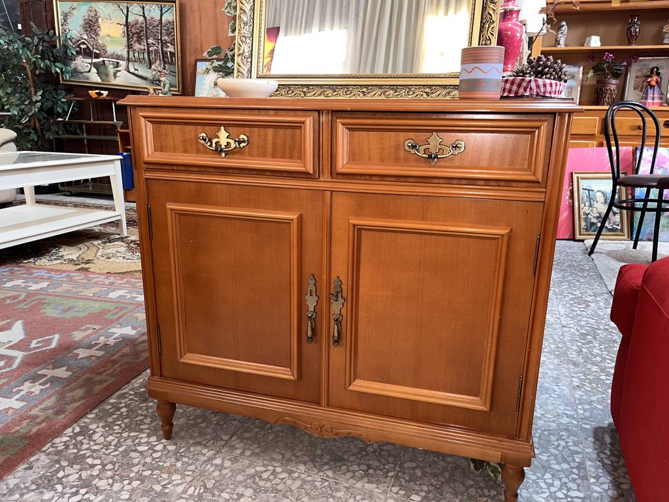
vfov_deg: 53.1
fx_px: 502
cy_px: 251
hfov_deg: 67.3
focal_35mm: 26
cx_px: 334
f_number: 1.6
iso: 50
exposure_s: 1/21
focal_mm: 5.1
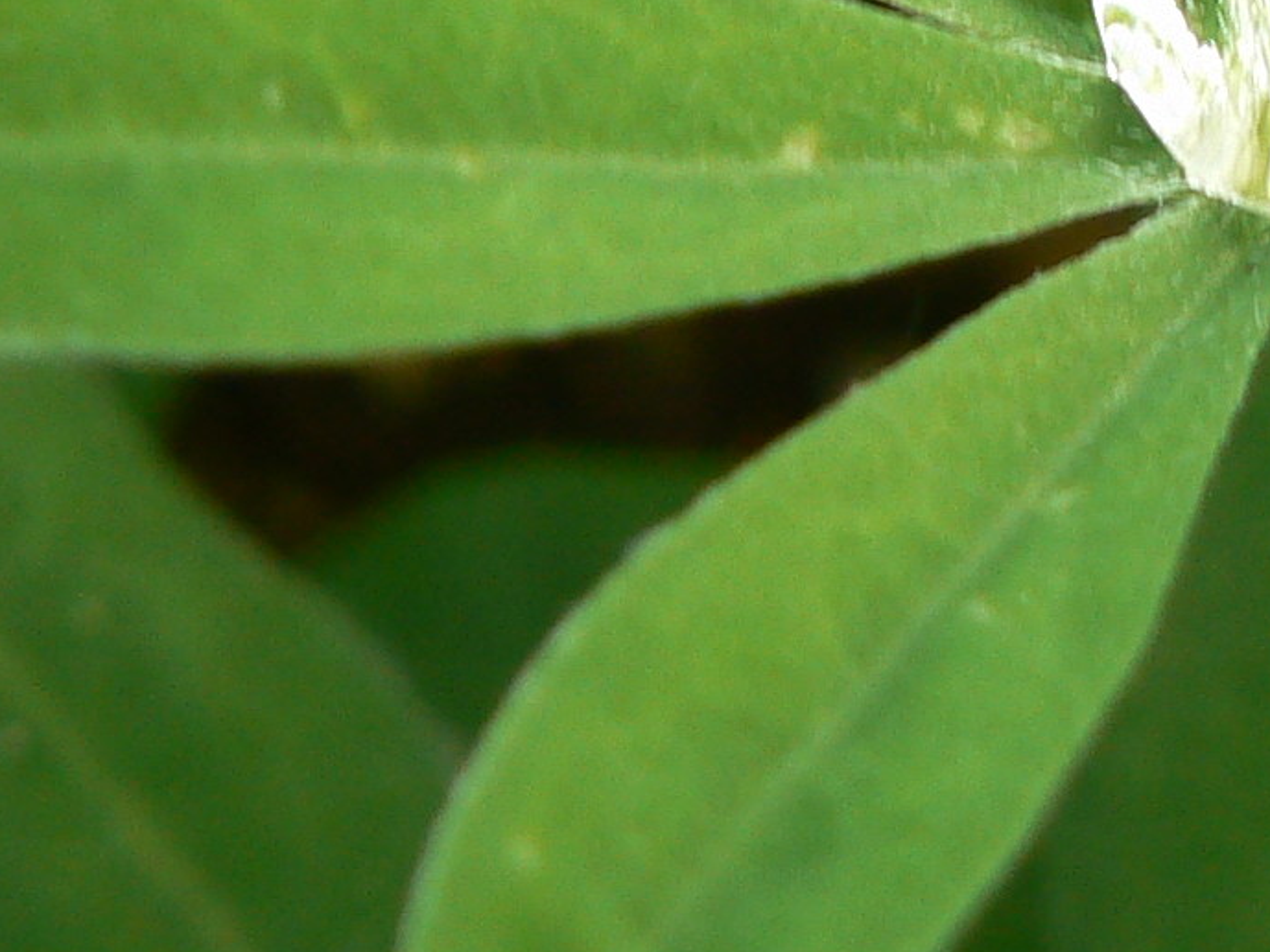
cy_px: -486
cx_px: 291
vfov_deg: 7.8
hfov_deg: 10.5
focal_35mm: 188
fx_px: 6899
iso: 80
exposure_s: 1/50
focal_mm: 7.7
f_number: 3.6
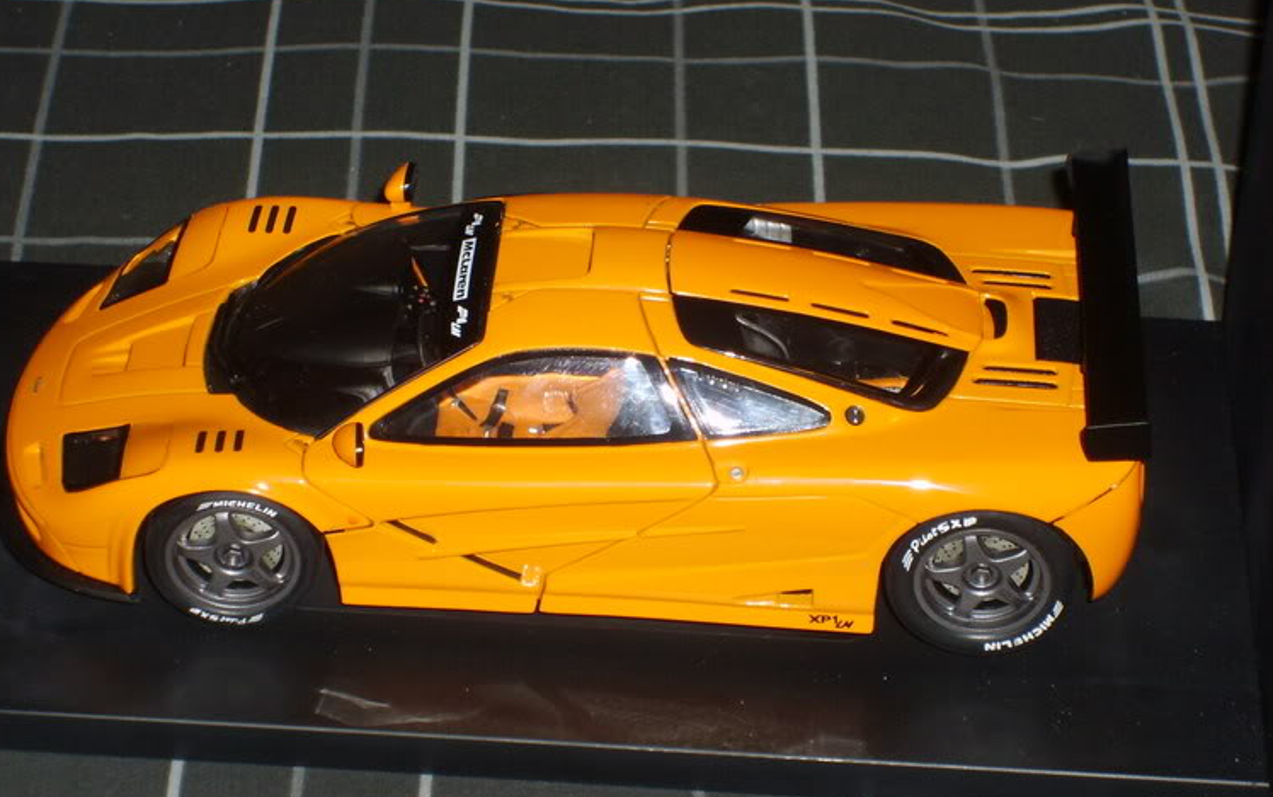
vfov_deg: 11.0
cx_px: 609
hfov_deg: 17.5
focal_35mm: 119
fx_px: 4130
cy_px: 433
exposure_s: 1/60
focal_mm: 17.4
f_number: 4.9
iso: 100
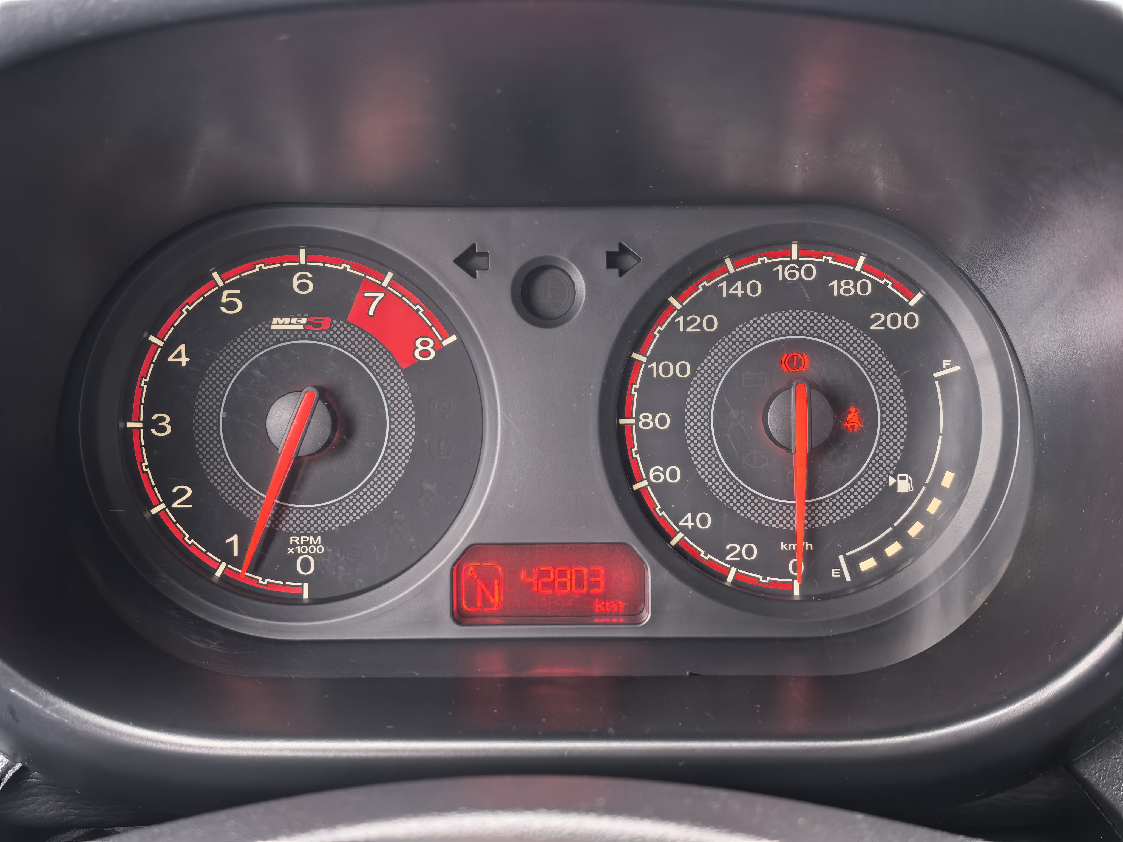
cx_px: 562
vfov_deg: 30.3
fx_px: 1557
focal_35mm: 48
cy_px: 421
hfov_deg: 39.7
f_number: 2
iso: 160
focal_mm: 6.98
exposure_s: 1/50
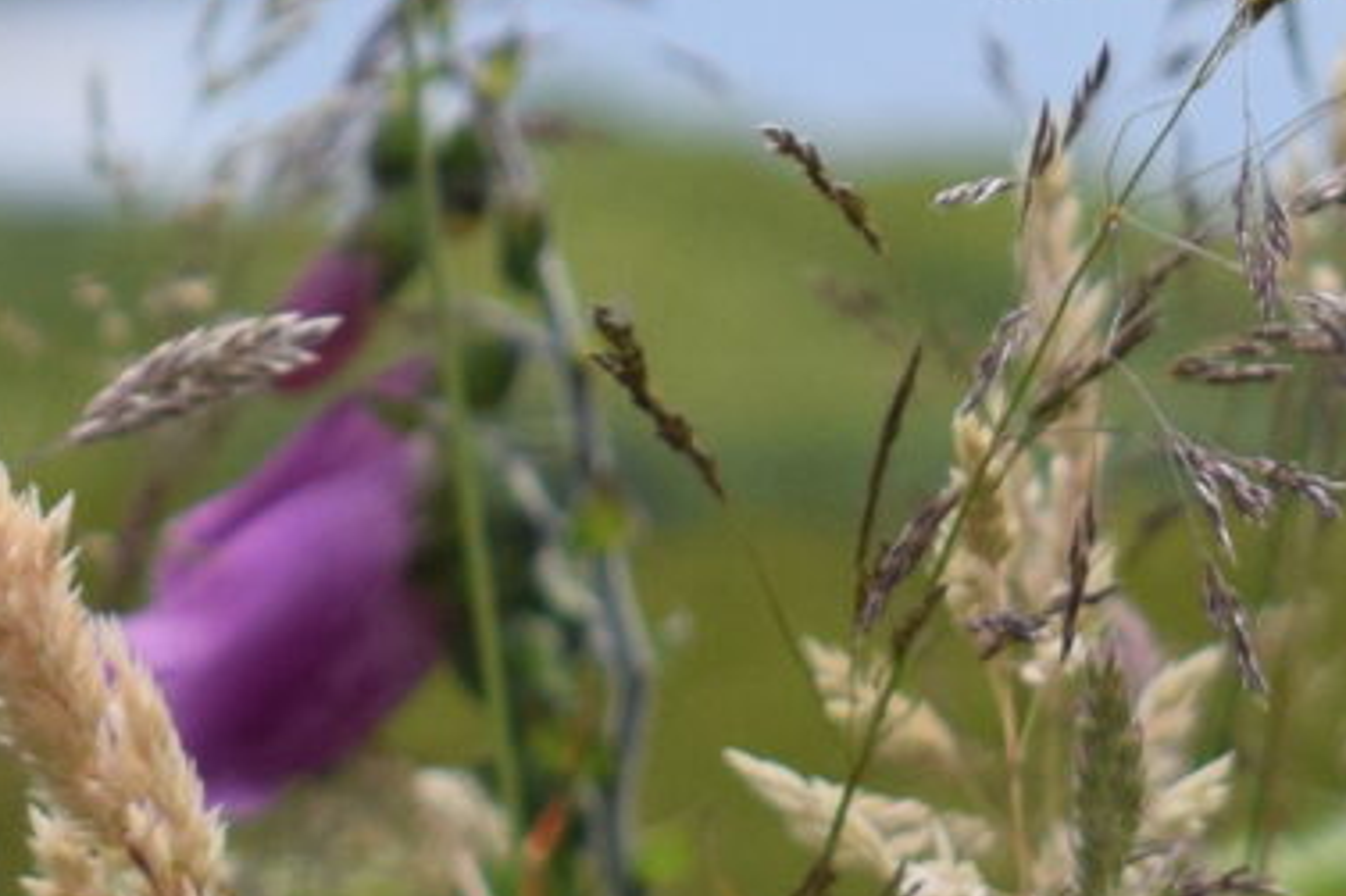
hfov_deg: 4.8
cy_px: -434
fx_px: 15995
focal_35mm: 428
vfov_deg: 3.2
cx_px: 1178
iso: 400
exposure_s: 1/1600
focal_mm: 42
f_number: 6.3
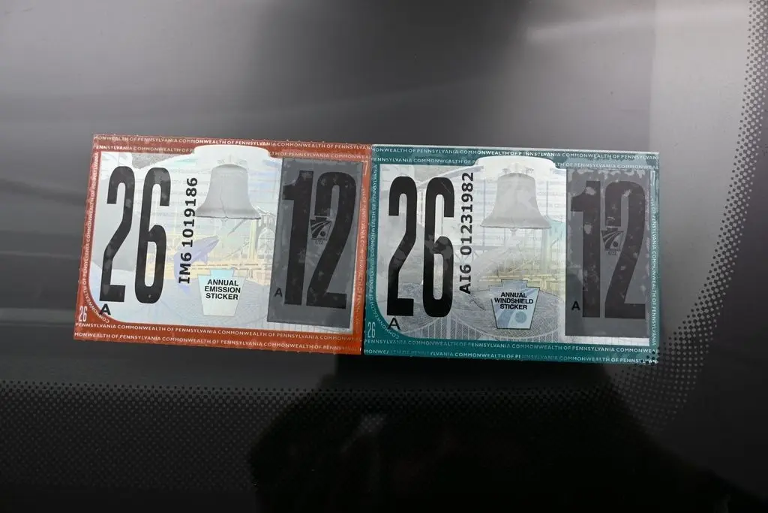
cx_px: 384
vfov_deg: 35.5
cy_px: 256
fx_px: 800
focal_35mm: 38
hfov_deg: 51.3
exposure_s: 1/250
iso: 200
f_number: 5.6
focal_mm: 25
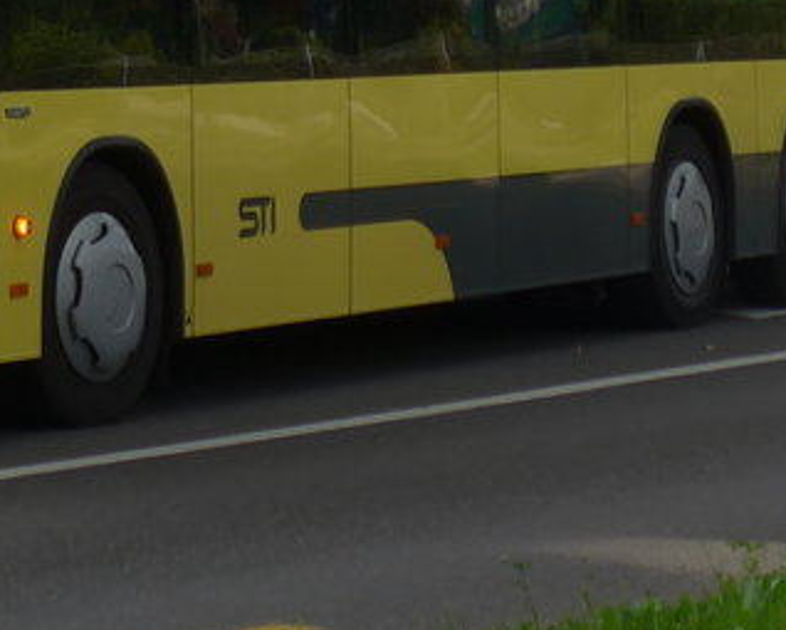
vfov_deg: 7.0
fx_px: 5053
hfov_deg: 8.7
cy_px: -420
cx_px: -279
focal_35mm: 217
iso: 80
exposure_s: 1/640
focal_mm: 12
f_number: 3.5
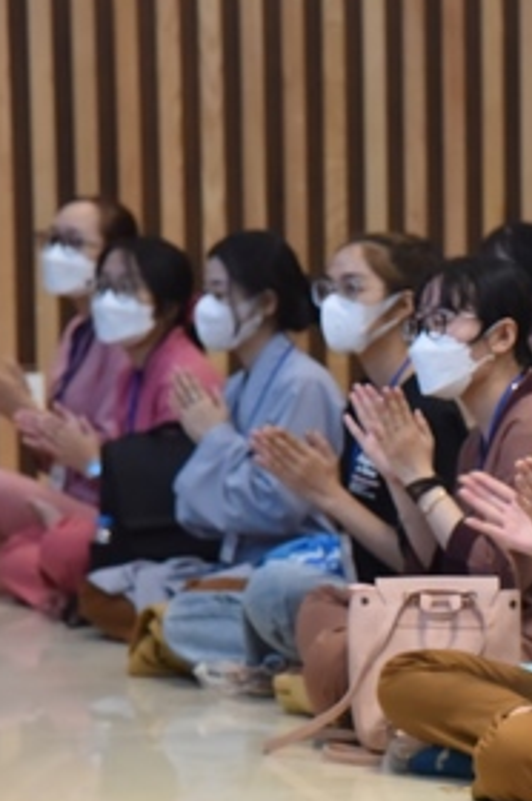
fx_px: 4444
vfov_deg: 10.3
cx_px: 778
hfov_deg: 6.8
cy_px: 538
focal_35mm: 200
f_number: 5
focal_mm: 86
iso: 2000
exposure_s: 1/160
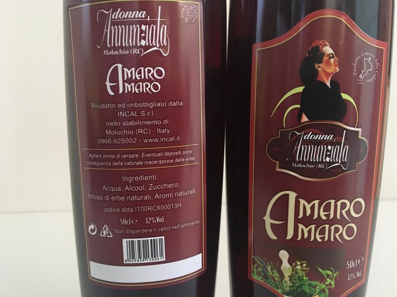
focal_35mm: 29
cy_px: 148
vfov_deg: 48.2
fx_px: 333
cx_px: 198
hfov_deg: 61.7
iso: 200
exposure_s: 1/20
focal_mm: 4.15
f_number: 2.2
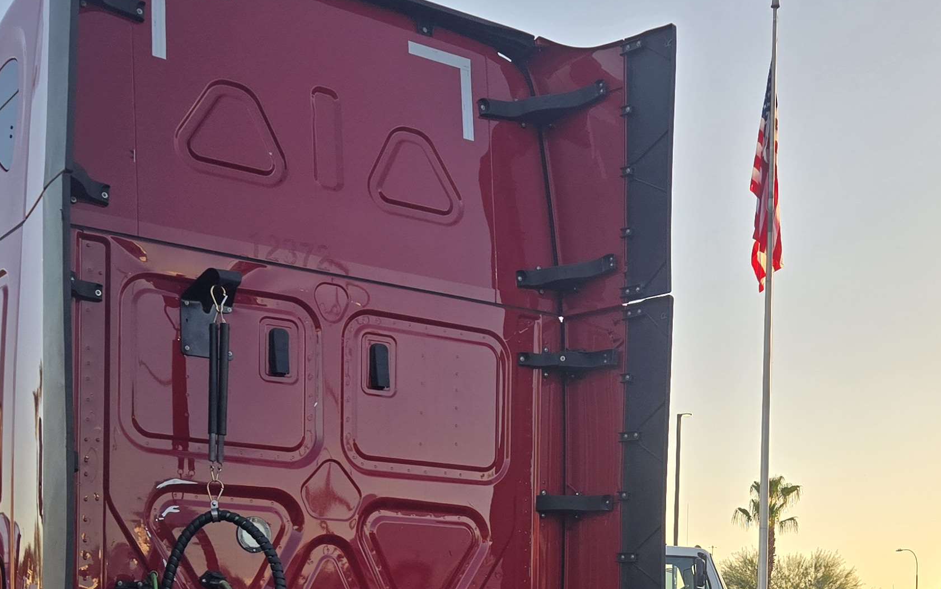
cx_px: 551
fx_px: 1488
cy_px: 681
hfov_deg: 35.0
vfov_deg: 21.0
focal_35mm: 58
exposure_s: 1/897
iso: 25
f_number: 1.8
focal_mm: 5.4
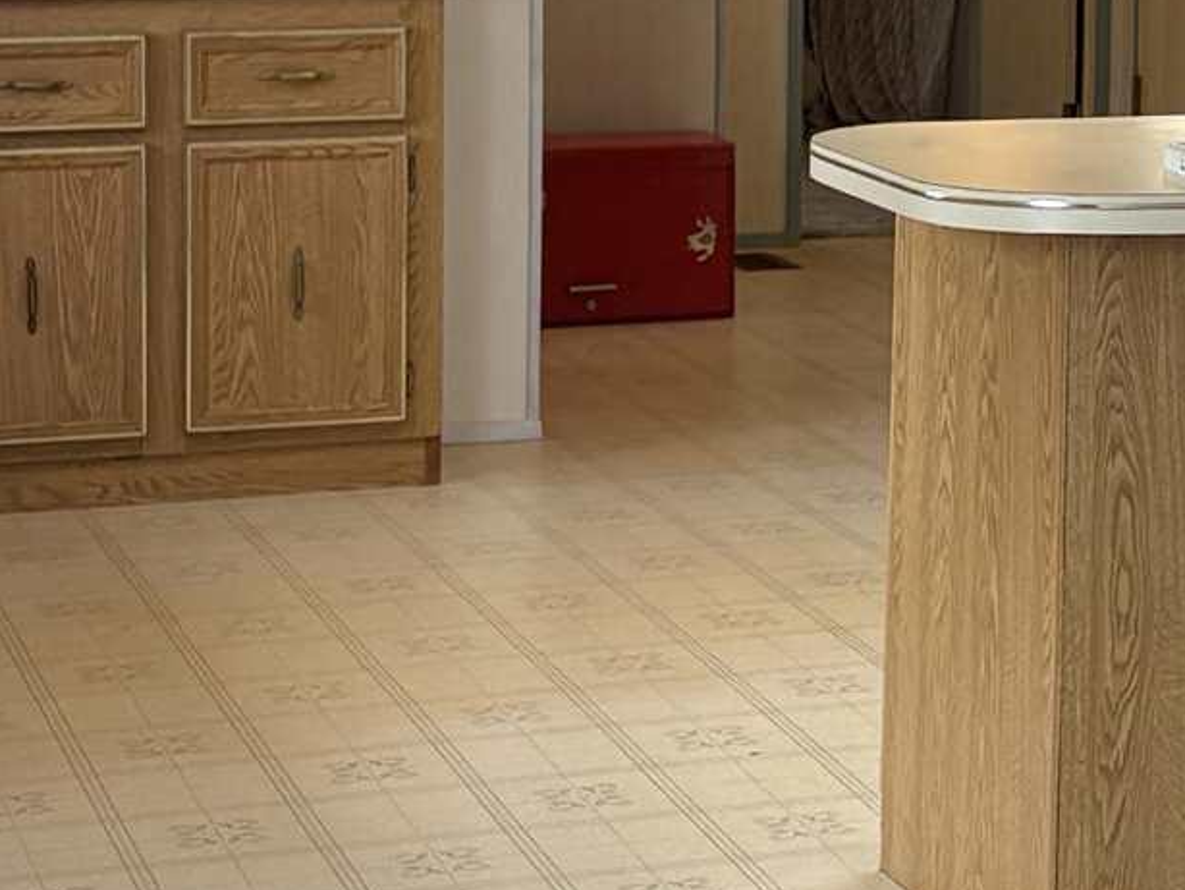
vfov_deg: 11.2
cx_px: 1293
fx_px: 4452
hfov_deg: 14.8
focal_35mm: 130
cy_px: -104
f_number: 1.6
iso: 80
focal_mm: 5.96
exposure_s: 1/236
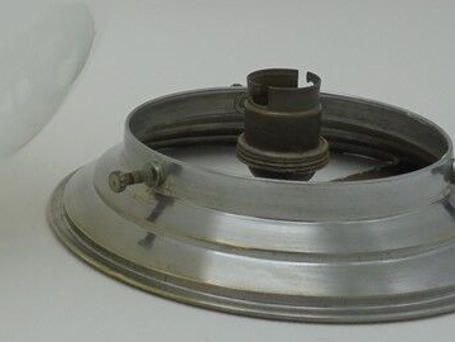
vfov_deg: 16.9
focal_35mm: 85
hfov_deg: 22.1
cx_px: -4
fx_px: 1117
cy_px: -16
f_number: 4
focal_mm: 6.1
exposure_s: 1/125
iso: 100
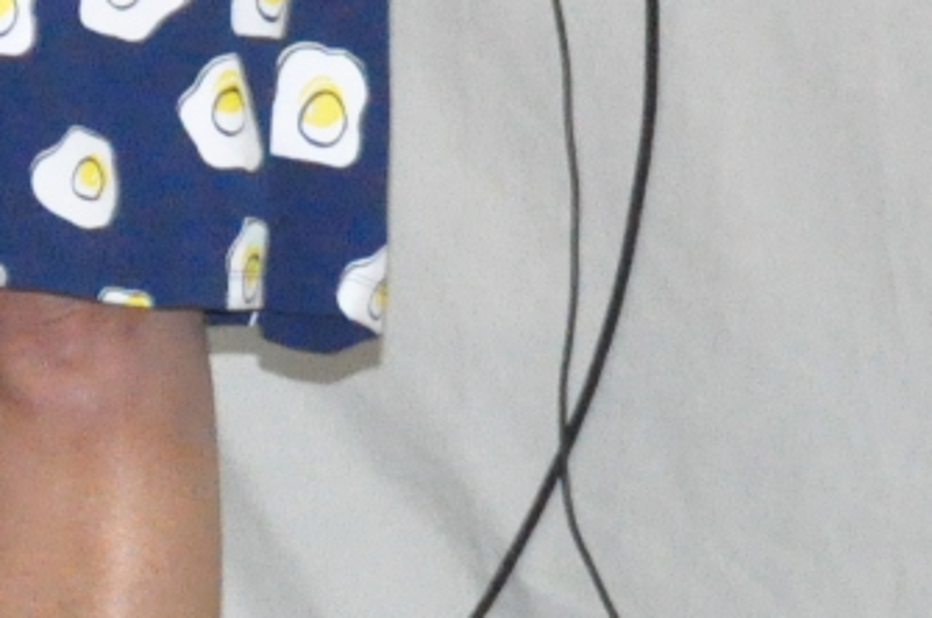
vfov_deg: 1.7
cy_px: -863
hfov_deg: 2.5
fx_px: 21090
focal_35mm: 816
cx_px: 342
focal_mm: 85
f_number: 6.3
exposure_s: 1/60
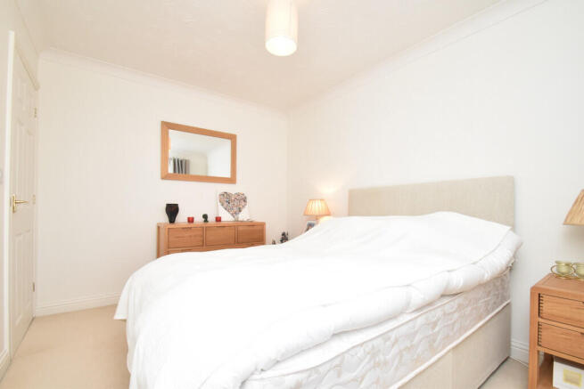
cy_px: 194
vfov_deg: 77.4
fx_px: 243
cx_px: 292
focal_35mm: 15
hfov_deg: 100.4
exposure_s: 1/60
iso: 900
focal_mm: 10
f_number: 9
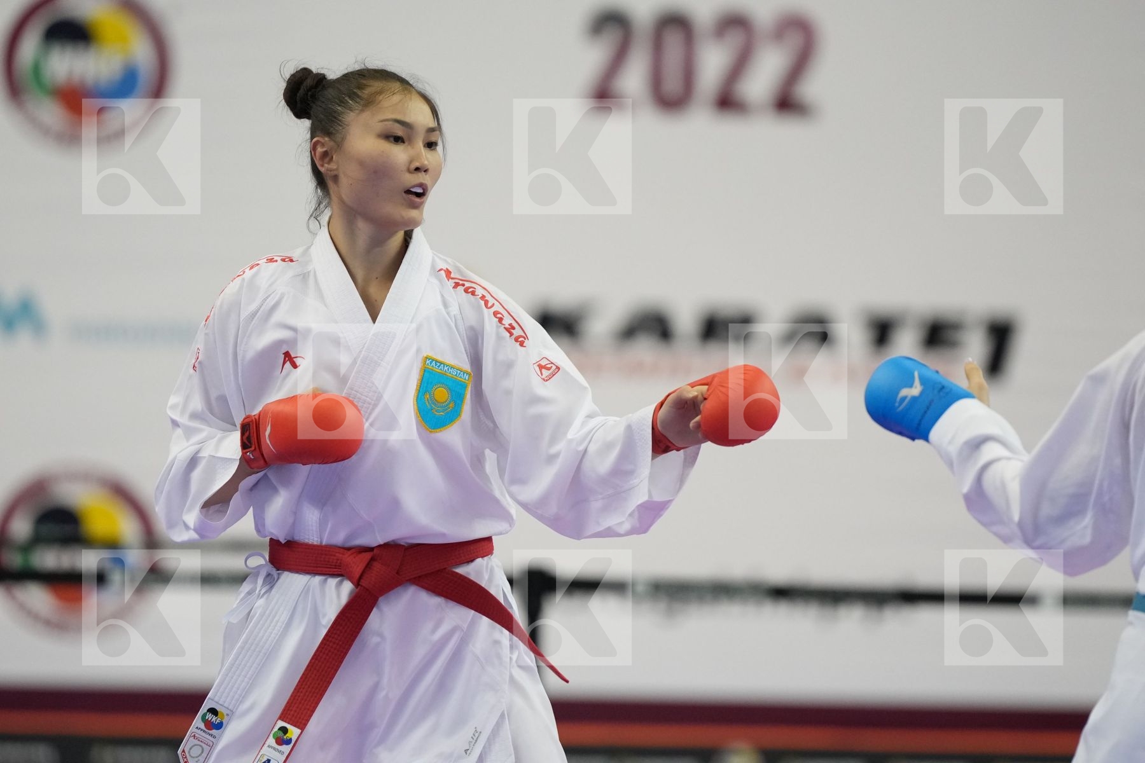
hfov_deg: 6.9
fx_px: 9541
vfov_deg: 4.6
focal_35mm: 300
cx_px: 572
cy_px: 382
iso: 2500
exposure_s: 1/1000
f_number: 2.8
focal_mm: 200
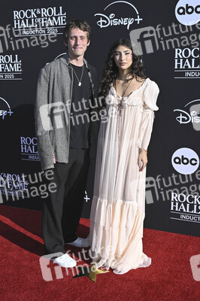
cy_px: 150
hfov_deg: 33.3
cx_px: 100
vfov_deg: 48.5
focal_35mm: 40
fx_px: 334
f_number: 10
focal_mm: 40
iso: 160
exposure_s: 1/320
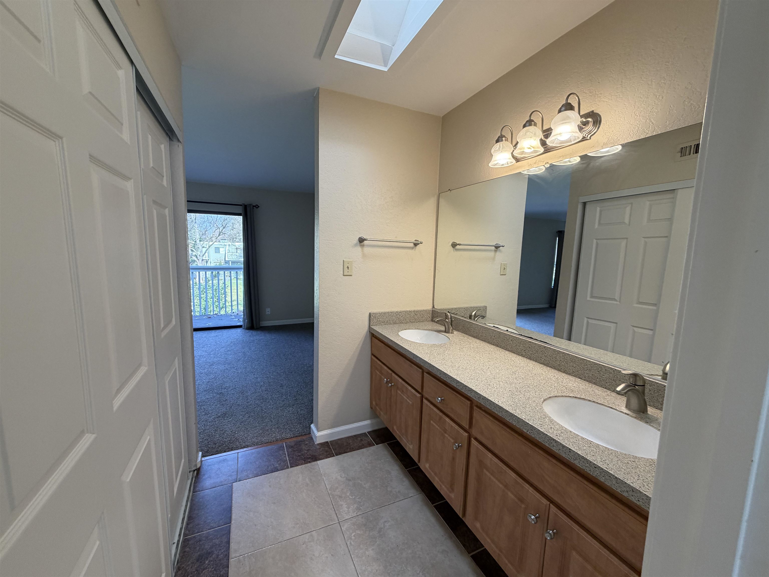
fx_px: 311
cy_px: 288
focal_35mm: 14
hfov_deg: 102.1
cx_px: 384
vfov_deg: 85.7
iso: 125
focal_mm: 2.22
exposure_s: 1/120
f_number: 2.2
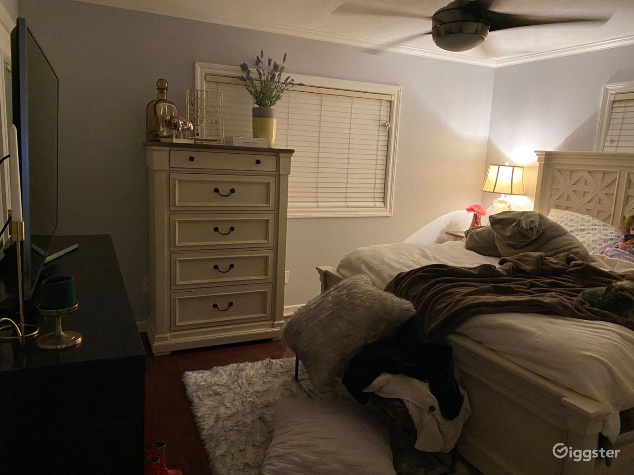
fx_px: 476
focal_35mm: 26
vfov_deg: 53.1
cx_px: 317
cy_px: 238
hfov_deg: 67.3
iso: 640
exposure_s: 1/30
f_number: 1.8
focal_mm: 4.25
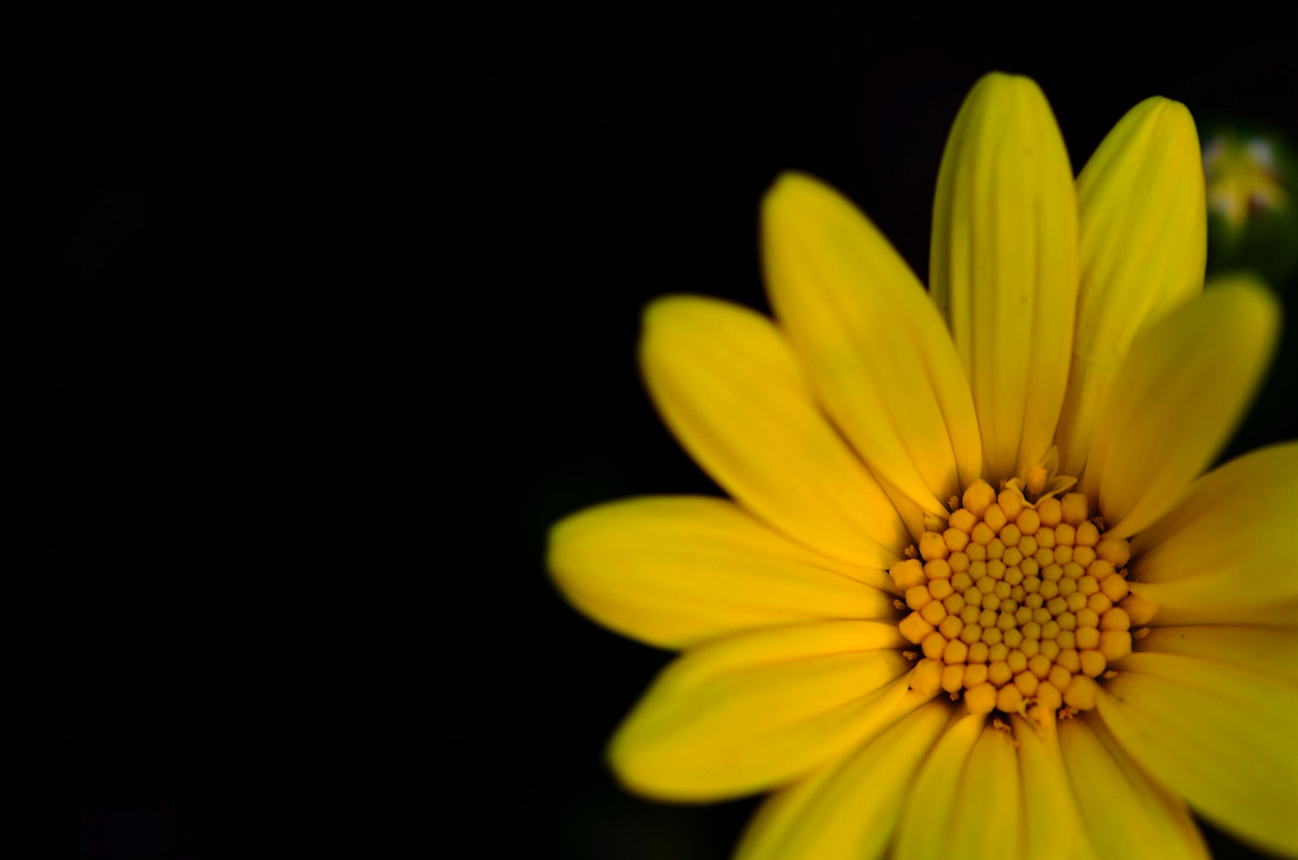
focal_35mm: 158
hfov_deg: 13.1
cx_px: 649
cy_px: 430
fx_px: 5668
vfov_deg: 8.7
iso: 100
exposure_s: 1/125
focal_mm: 105
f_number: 5.6
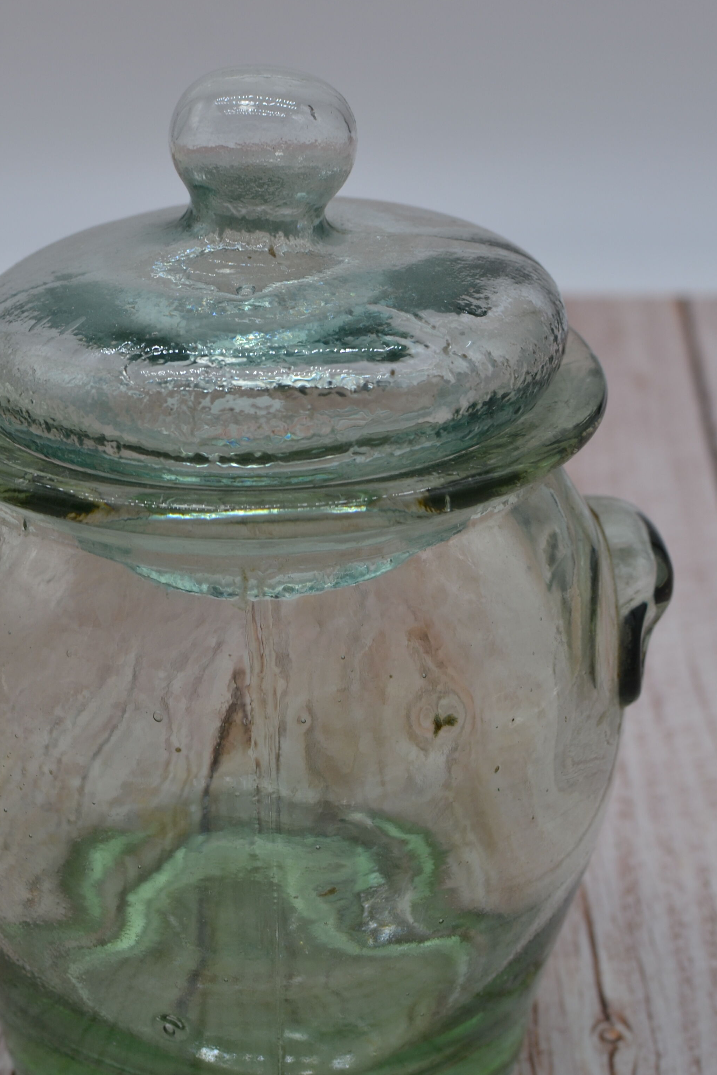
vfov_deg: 25.7
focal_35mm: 79
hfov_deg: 17.3
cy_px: 508
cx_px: 210
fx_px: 2352
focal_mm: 35
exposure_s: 1/125
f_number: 5.6
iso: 125
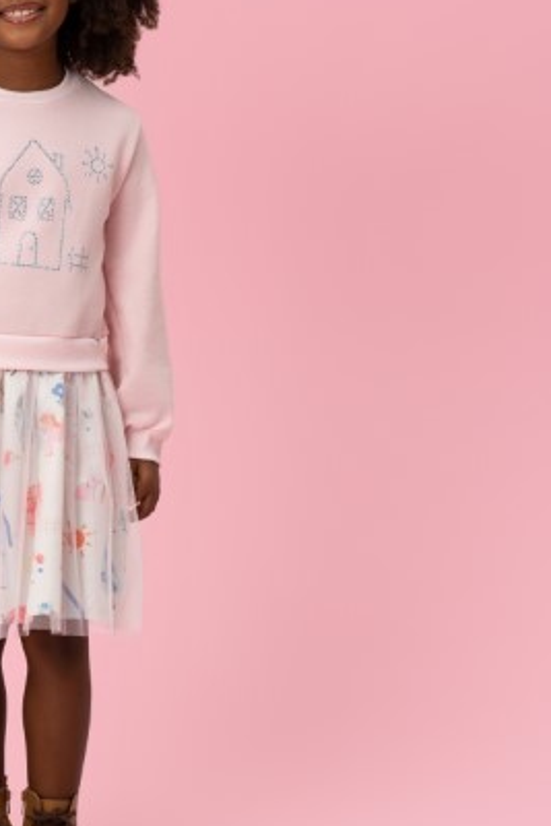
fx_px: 3303
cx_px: 43
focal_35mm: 144
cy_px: 372
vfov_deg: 14.2
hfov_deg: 9.5
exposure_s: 1/125
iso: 100
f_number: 6.3
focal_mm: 75
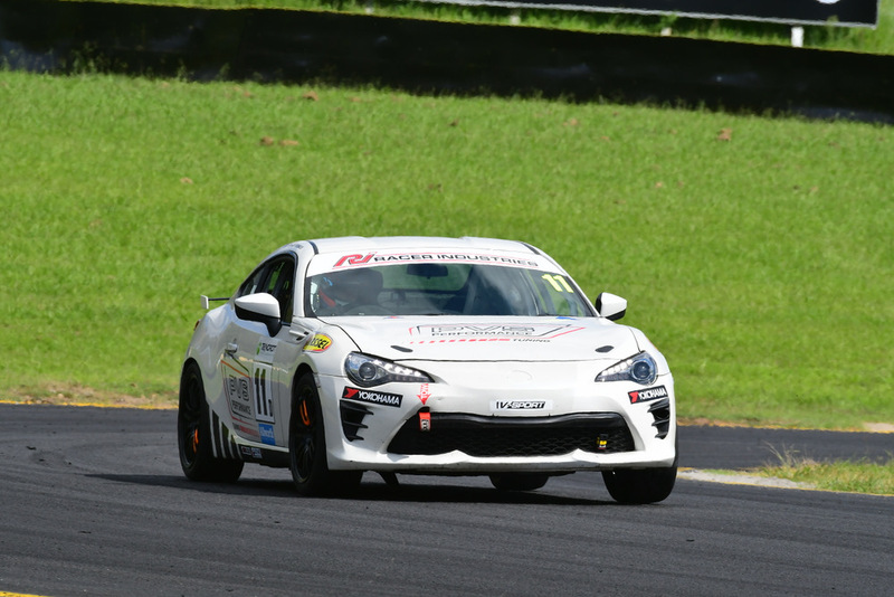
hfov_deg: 3.6
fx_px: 14159
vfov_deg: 2.4
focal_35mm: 570
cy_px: 298
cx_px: 447
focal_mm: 380
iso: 400
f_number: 11
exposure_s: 1/640
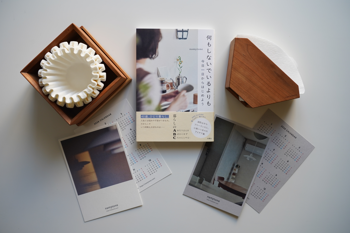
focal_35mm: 32
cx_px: 175
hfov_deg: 58.7
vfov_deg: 41.1
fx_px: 311
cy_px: 116
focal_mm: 32
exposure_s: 1/40
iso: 640
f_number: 5.6
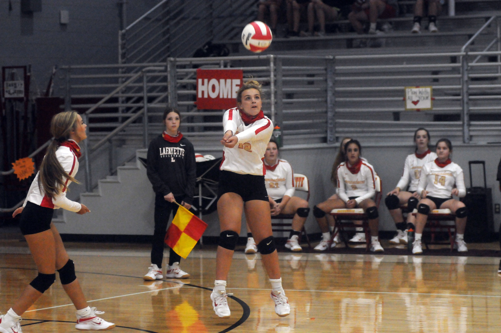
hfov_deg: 14.9
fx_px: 1918
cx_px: 250
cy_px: 166
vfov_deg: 9.9
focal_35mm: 138
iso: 3200
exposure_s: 1/500
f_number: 4.5
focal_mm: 92
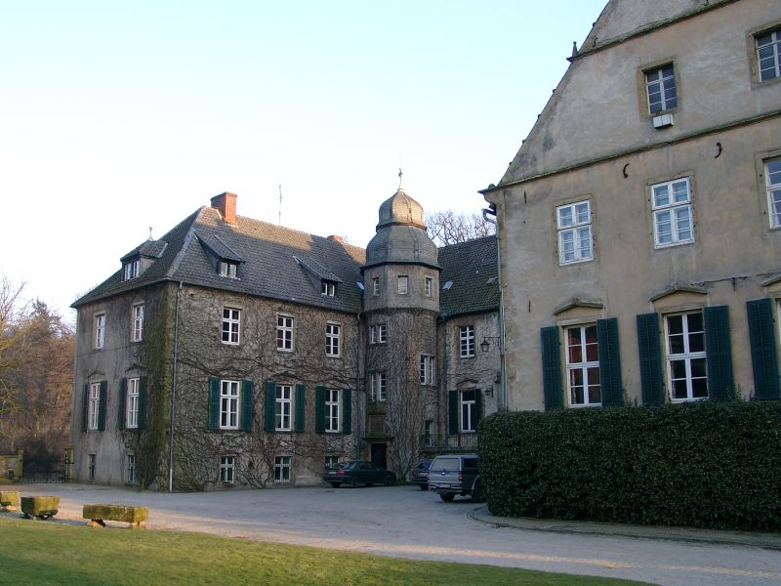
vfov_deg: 41.8
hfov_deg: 54.0
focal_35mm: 34
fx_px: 767
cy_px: 293
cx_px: 390
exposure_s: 1/84.9
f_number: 4
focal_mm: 7.13
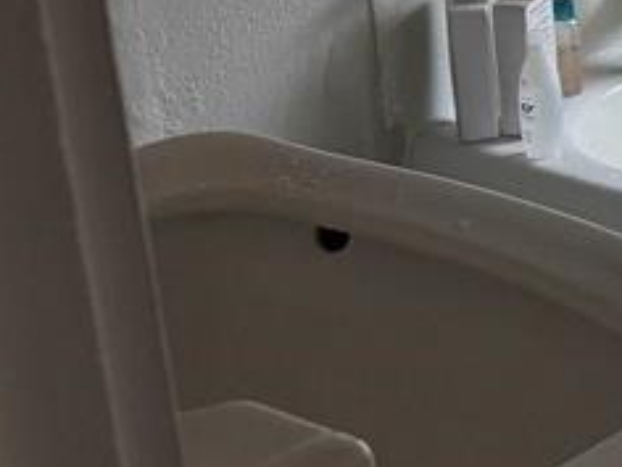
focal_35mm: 104
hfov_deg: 14.7
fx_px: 1869
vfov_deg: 13.9
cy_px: -74
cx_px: 1323
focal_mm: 6.76
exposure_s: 1/91
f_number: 1.78
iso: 200
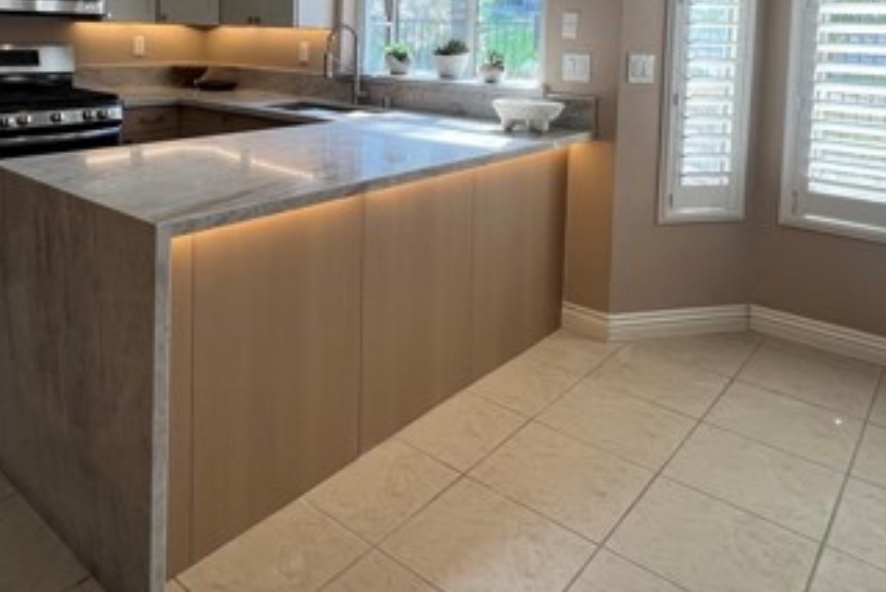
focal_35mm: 27
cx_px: 341
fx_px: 665
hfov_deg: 66.5
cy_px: 61
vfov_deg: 43.9
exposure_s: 1/133
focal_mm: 1.57
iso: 32
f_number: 1.8
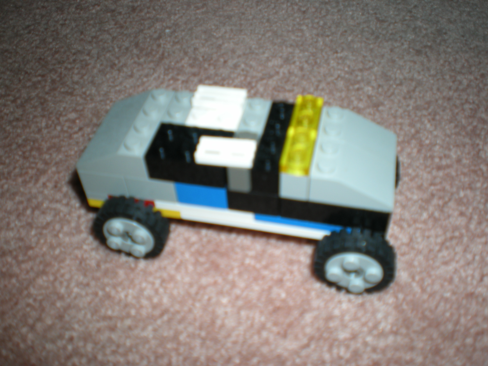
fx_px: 536
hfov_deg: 49.0
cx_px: 244
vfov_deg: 37.7
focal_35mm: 38
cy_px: 183
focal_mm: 6.3
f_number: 3.1
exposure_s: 1/60
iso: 64
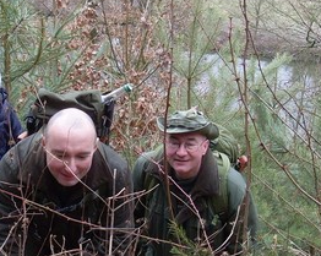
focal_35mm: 85
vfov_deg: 18.0
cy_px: 108
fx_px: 807
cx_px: 154
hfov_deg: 22.5
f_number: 3
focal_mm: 6.3
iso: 80
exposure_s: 1/90
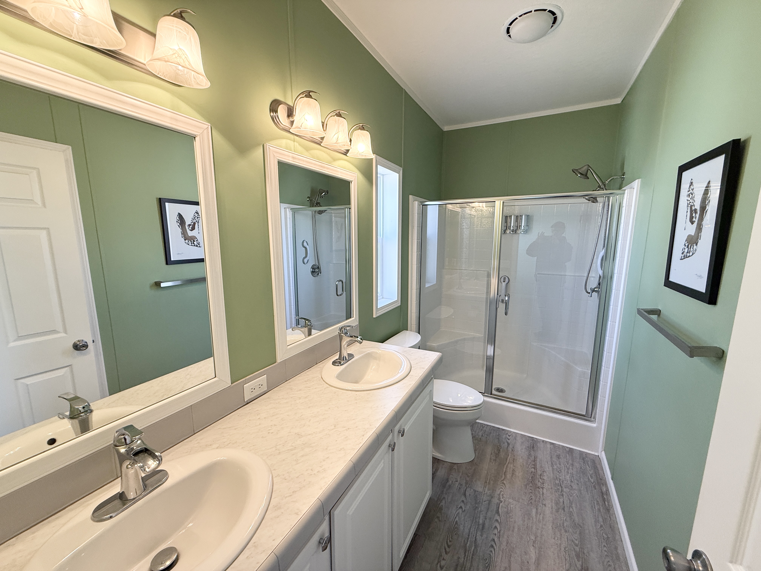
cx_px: 380
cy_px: 286
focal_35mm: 14
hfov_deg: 102.1
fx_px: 308
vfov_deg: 85.7
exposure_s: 1/120
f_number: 2.2
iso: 125
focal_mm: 2.22
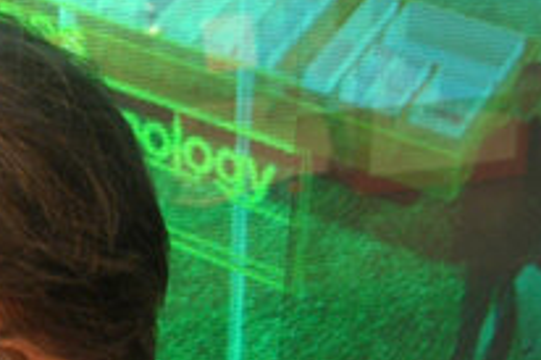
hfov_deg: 10.8
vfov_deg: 7.2
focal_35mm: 189
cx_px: -25
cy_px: 444
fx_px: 2838
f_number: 4.5
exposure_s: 1/50
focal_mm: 24
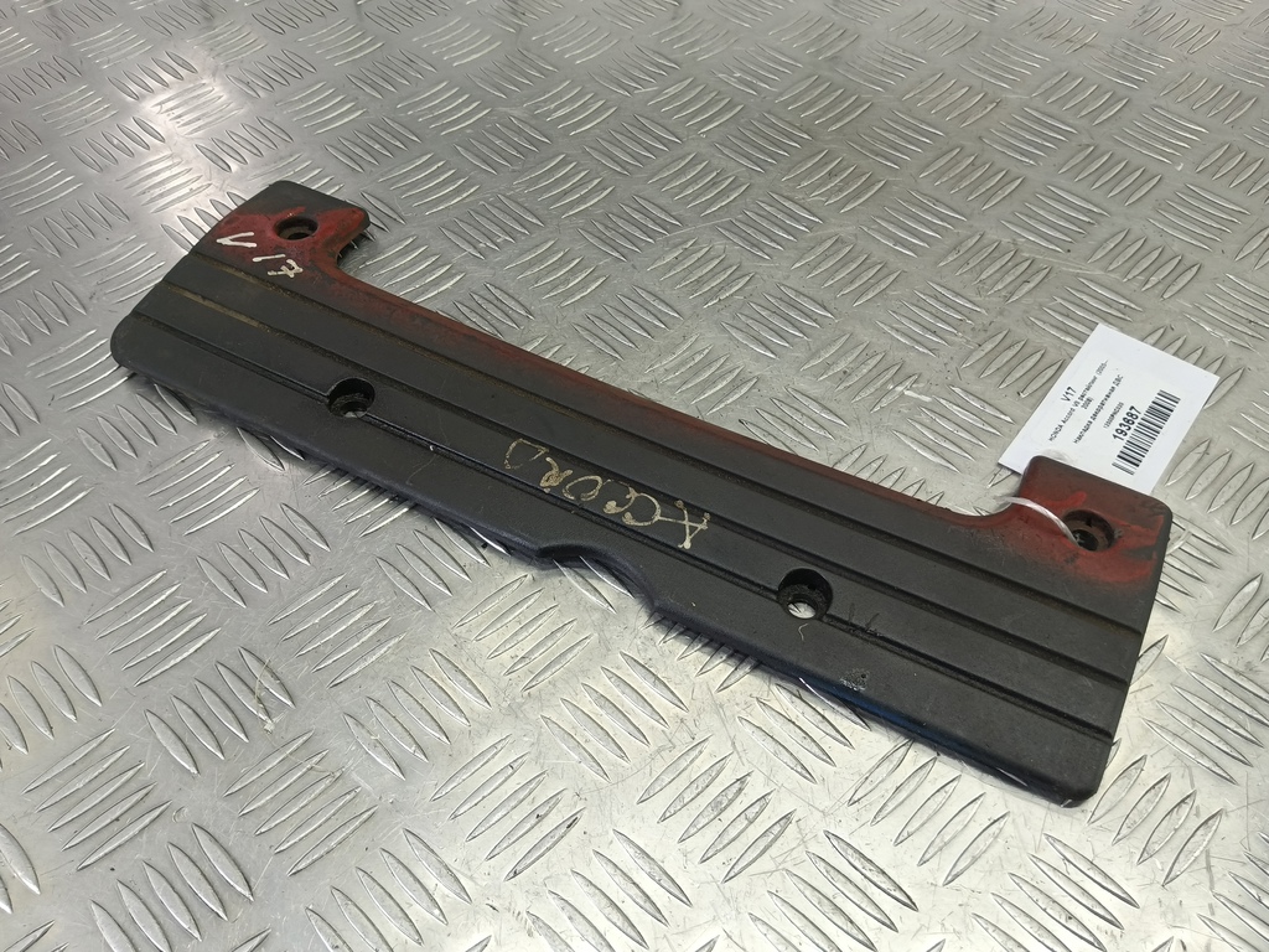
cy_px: 476
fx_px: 843
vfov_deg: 58.9
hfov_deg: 73.9
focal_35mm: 23
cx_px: 634
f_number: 1.6
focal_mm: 4.11
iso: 113
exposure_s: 1/50
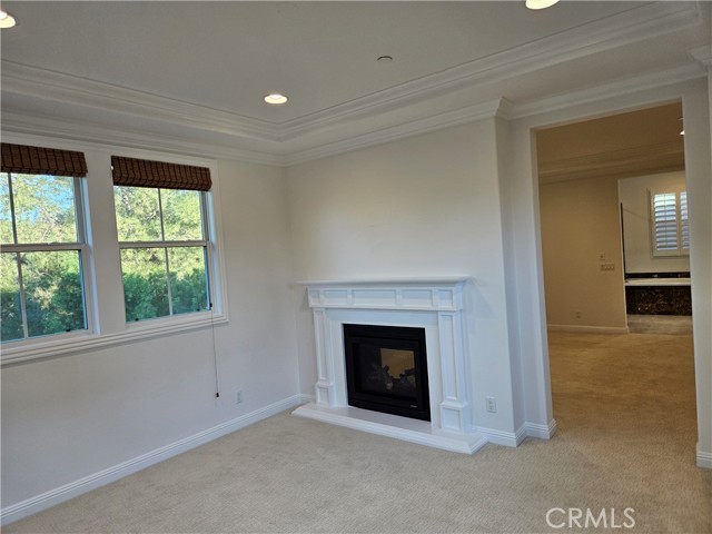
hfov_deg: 73.9
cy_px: 267
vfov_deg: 58.9
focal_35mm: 23
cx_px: 356
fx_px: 473
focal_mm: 5.4
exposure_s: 1/120
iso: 64
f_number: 1.8
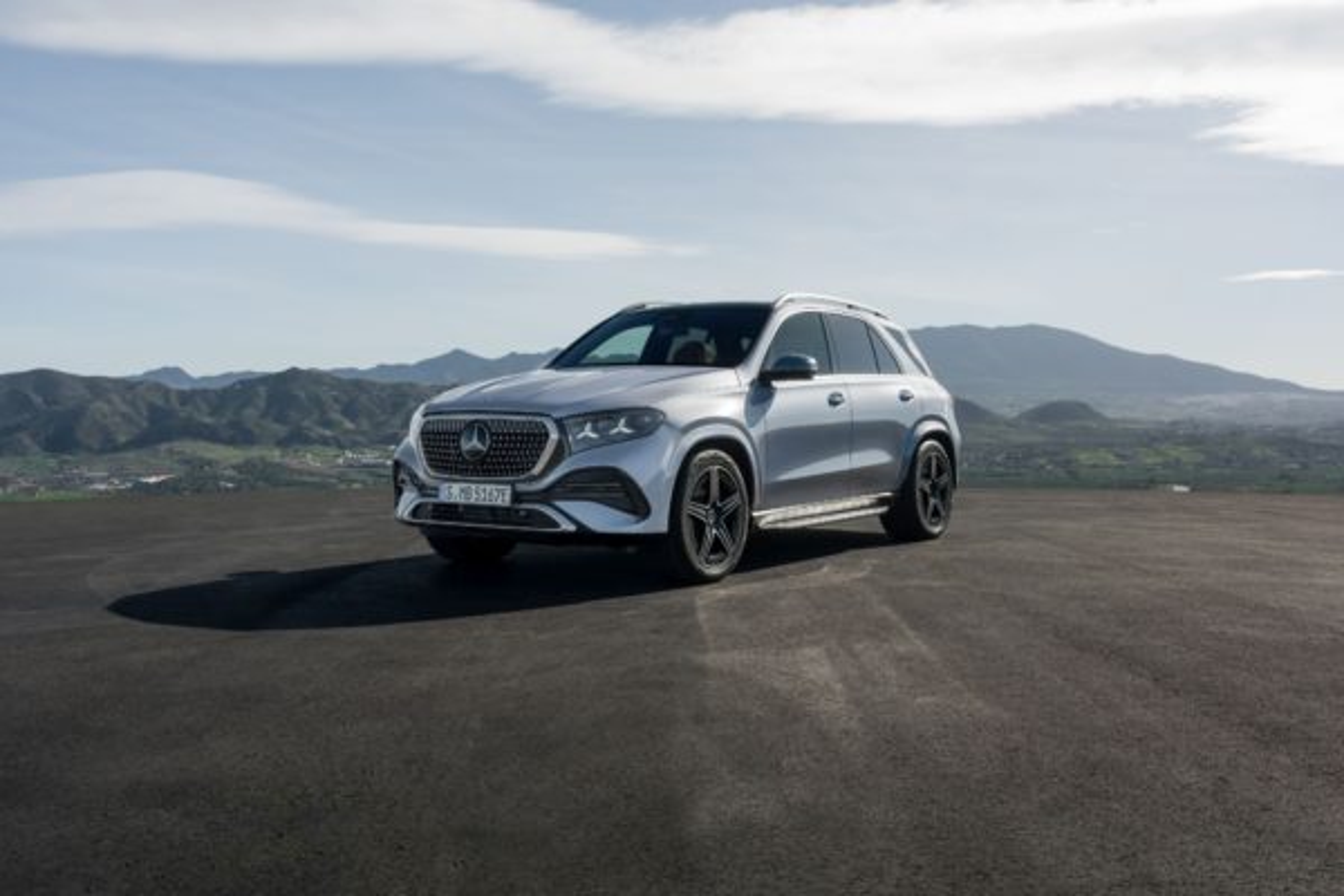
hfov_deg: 55.8
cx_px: 672
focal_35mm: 34
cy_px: 448
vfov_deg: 38.9
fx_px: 1269
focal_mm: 34
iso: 100
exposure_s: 1/400
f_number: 6.3
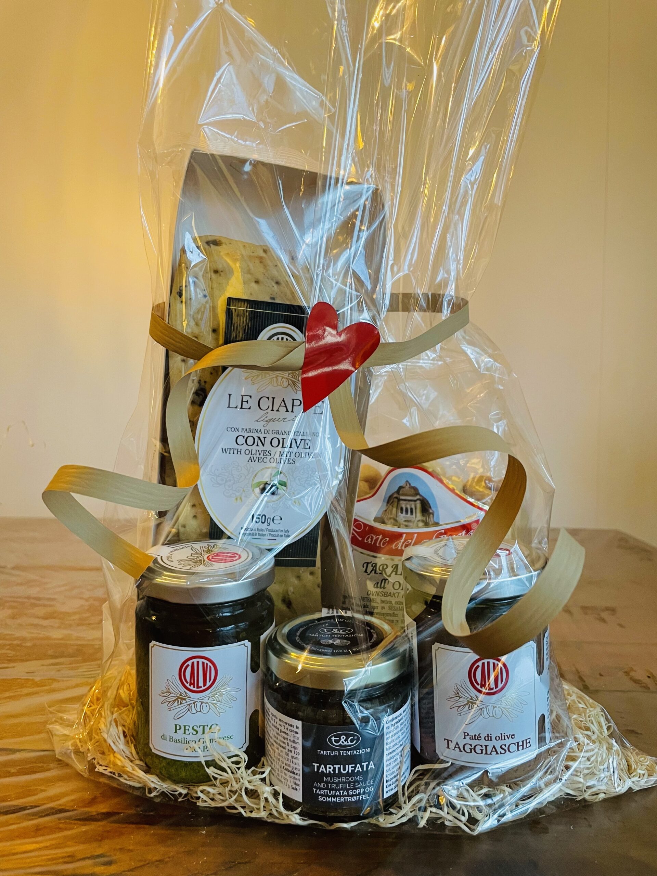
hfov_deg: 53.1
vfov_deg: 67.3
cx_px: 328
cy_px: 438
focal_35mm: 26
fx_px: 658
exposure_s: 1/50
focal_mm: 4.2
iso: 400
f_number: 1.6
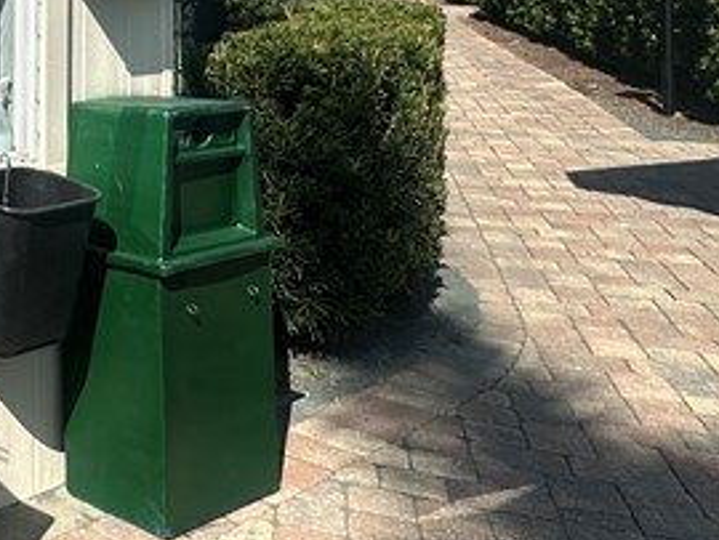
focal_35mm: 53
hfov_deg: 28.5
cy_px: -48
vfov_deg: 25.6
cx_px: -250
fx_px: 1102
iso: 50
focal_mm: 2.22
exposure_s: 1/1575
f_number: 2.2
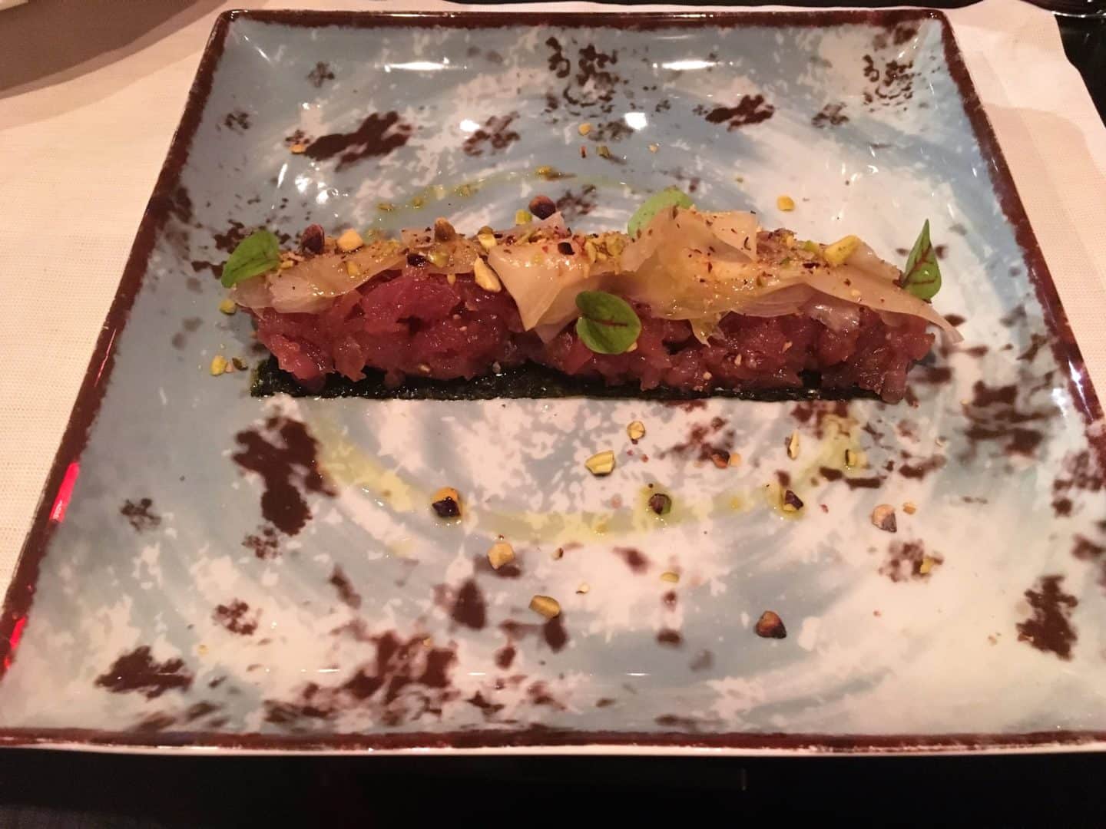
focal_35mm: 29
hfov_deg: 61.7
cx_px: 553
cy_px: 414
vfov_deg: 48.2
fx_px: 927
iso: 320
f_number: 2.2
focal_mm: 4.15
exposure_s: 1/17
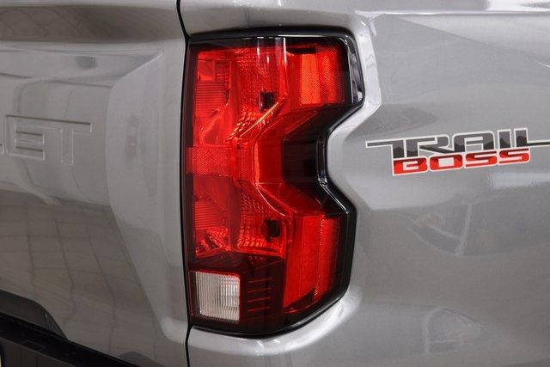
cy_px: 184
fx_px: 1192
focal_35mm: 78
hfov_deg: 26.0
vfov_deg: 17.5
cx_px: 275
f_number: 6.3
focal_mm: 52
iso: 720
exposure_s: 1/15
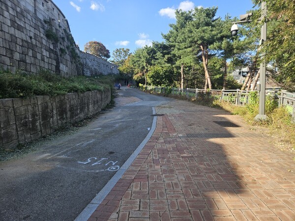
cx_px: 148
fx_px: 196
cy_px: 110
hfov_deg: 73.9
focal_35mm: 23
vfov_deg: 58.9
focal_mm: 5.4
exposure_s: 1/556
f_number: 1.8
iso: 25
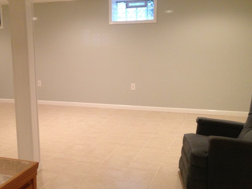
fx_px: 371
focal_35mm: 51
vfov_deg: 28.5
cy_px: 105
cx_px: 64
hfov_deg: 36.6
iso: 125
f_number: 2.4
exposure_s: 1/20
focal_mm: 4.12
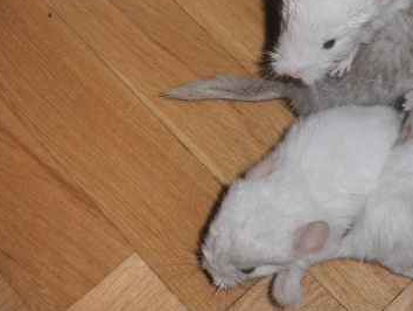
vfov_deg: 22.5
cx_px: 365
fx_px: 776
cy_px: 98
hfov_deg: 28.7
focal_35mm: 65
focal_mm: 6.3
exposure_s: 1/30
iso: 160
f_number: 3.5
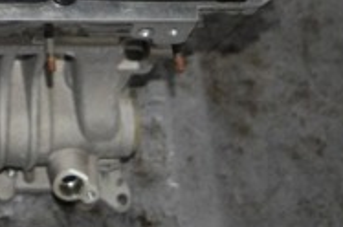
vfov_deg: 10.7
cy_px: -111
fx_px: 1170
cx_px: -158
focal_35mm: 123
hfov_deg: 15.5
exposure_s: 1/60
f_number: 4
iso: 3200
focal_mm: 24
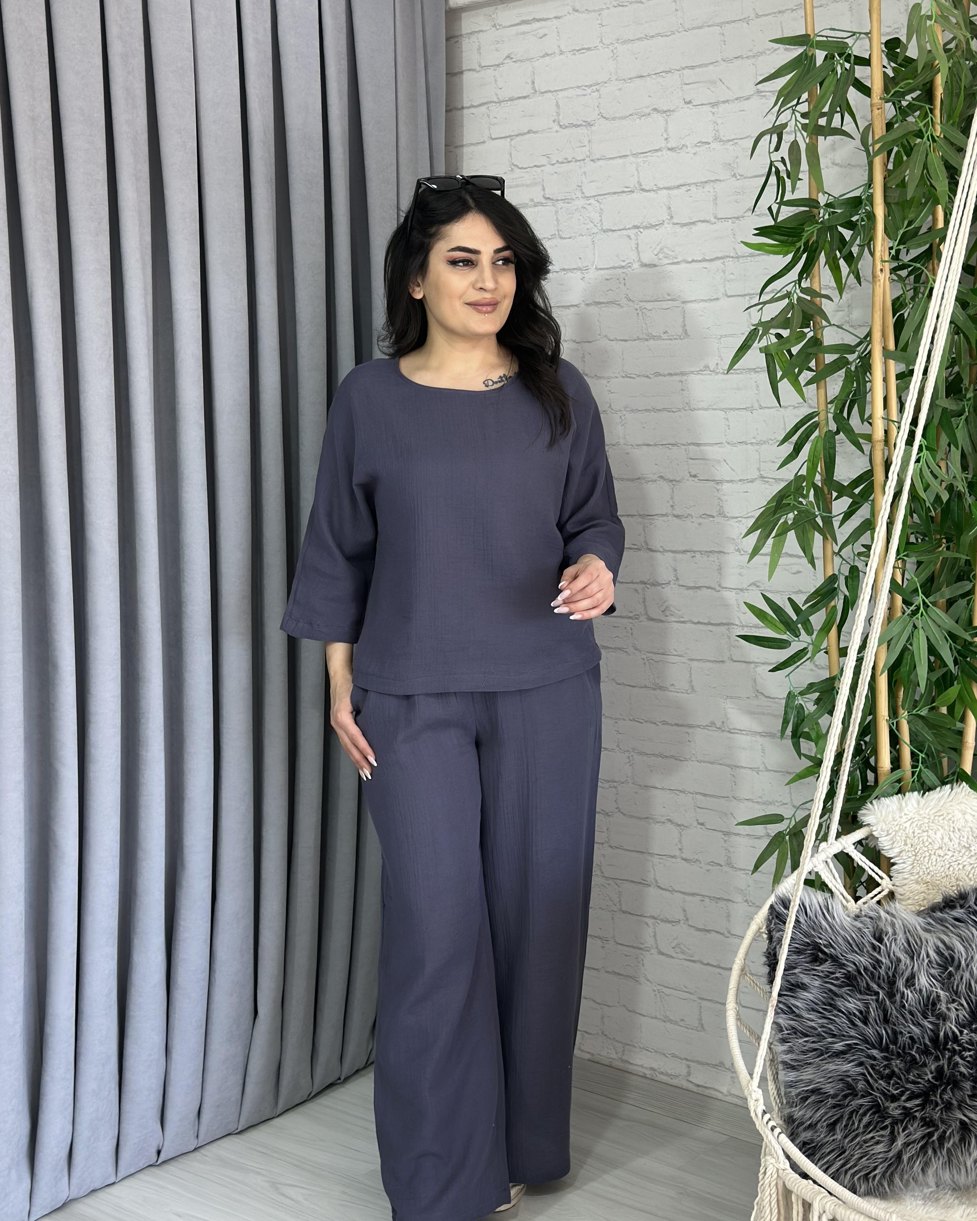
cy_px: 636
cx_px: 484
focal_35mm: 51
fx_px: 1843
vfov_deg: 36.7
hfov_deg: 29.7
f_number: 1.78
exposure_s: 1/136
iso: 64
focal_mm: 6.86
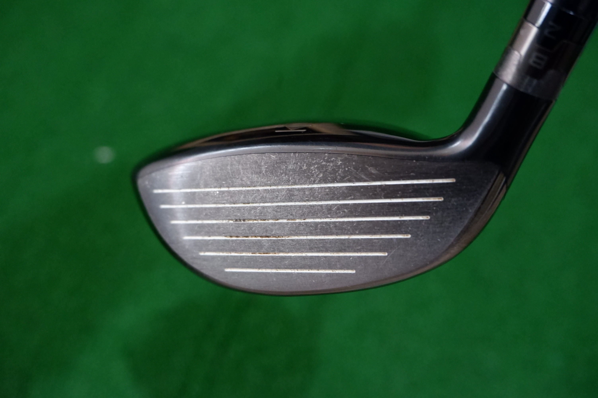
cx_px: 299
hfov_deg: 44.5
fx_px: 730
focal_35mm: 44
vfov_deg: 30.5
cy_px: 199
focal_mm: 29.6
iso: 3200
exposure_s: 1/60
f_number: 4.5
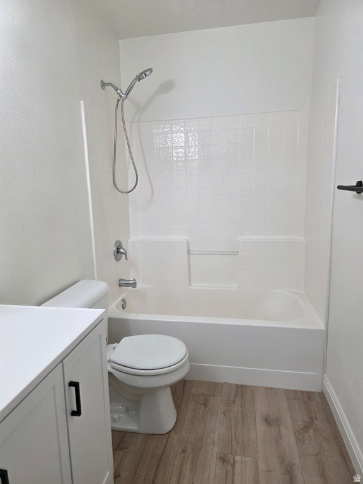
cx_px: 182
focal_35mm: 23
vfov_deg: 73.9
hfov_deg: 58.9
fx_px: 322
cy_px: 242
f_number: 1.7
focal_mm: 6.3
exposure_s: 1/120
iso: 80
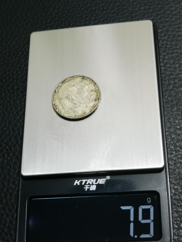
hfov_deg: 26.1
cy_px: 121
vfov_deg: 34.3
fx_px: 393
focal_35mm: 56
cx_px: 91
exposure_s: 1/100
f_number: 1.9
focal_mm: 6.67
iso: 160
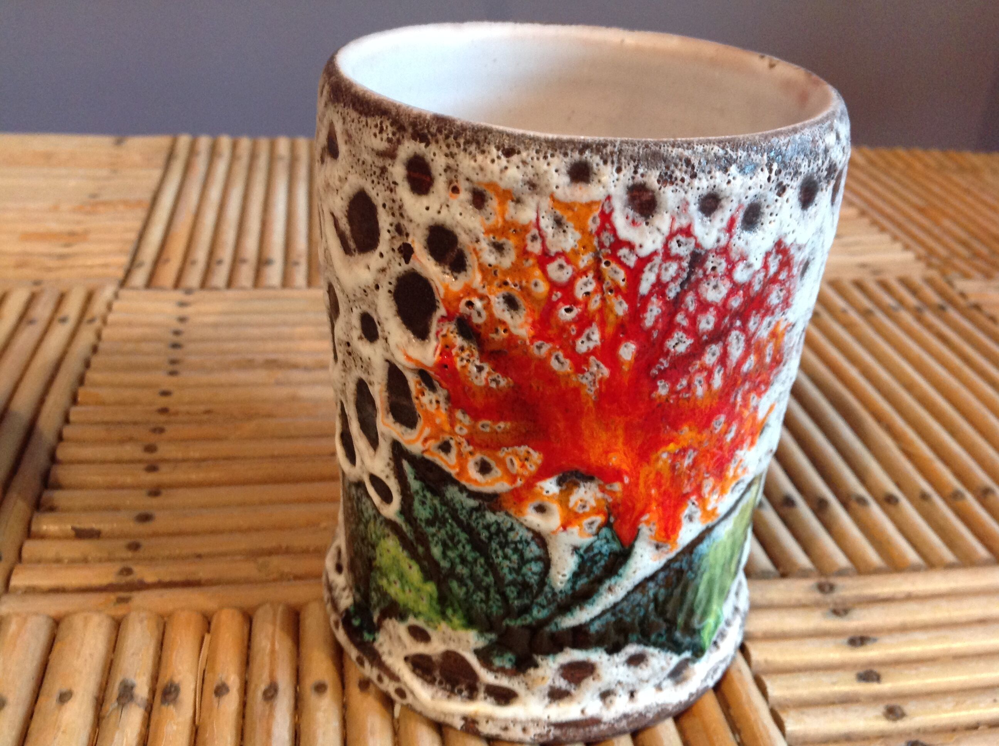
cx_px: 500
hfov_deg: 52.7
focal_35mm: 35
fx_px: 1009
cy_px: 373
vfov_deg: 40.6
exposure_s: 1/15
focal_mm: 4.28
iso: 200
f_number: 2.4
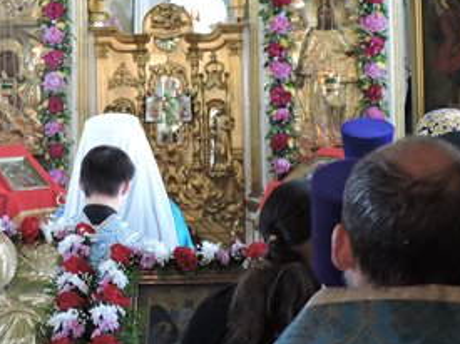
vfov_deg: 15.8
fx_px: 1235
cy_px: 83
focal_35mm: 93
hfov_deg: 20.9
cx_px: 104
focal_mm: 7.1
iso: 400
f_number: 3.3
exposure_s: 1/20
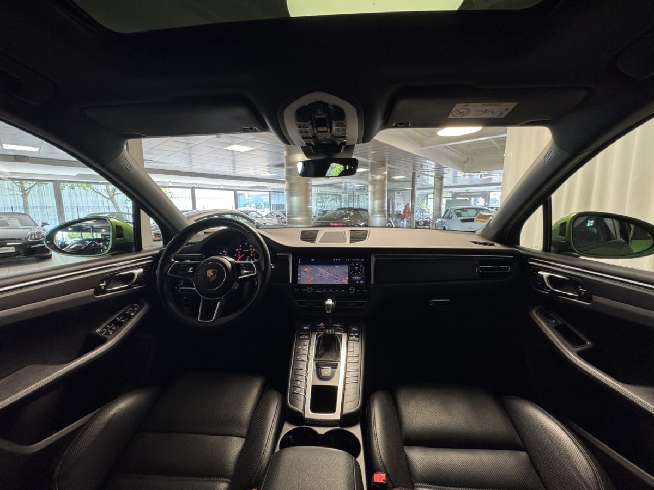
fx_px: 265
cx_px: 327
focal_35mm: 14
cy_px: 245
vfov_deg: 85.7
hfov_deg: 102.1
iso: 200
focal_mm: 2.22
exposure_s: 1/84
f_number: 2.2
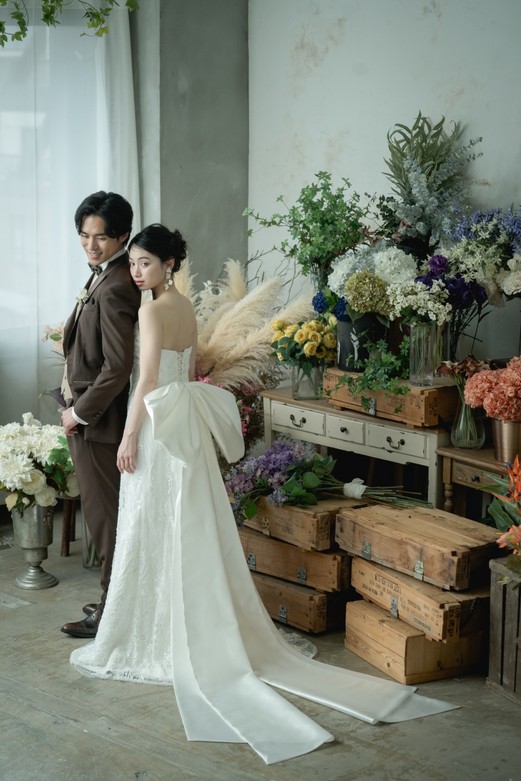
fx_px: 1606
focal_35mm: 74
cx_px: 260
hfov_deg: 18.4
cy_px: 390
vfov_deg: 27.3
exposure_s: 1/60
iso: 400
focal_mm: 74
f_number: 4
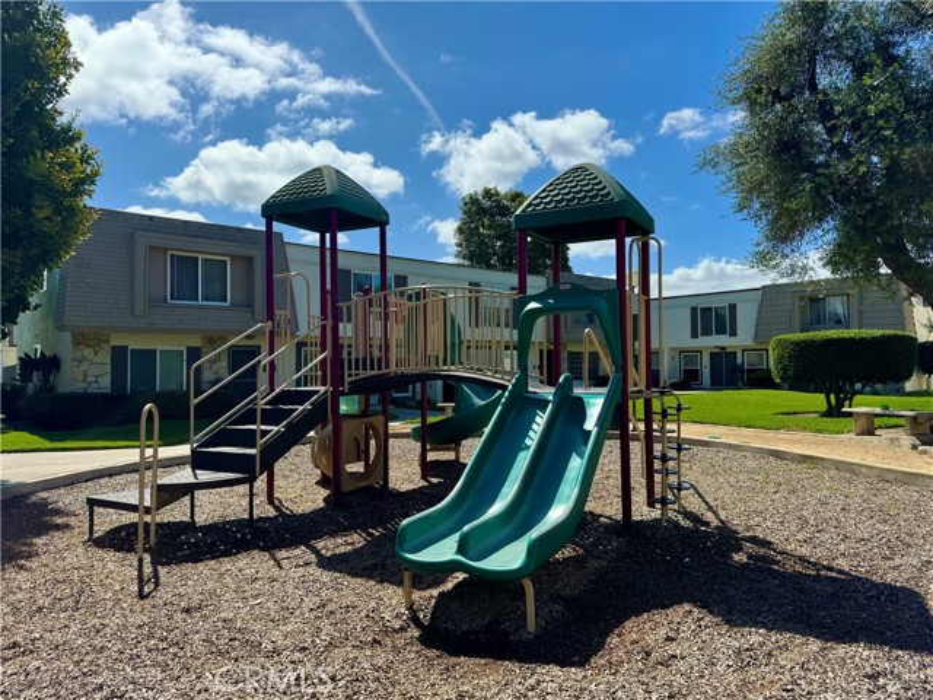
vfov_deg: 56.8
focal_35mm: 24
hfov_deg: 71.6
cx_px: 466
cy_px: 350
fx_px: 647
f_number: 1.78
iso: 80
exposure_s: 1/6410
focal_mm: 6.76
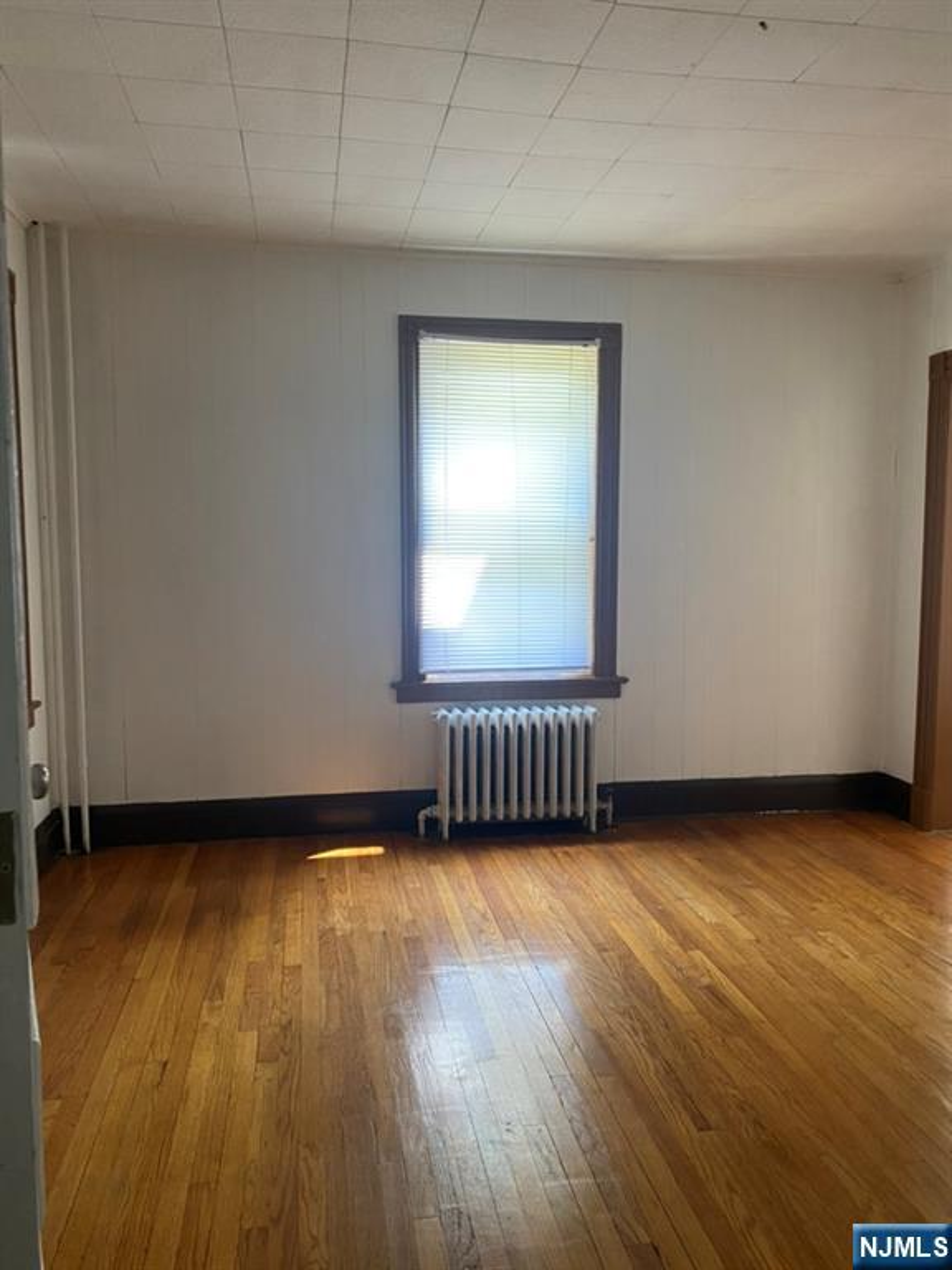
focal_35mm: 26
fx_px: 953
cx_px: 476
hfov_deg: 53.1
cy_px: 635
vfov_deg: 67.3
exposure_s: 1/60
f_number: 1.8
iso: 200
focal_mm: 4.25
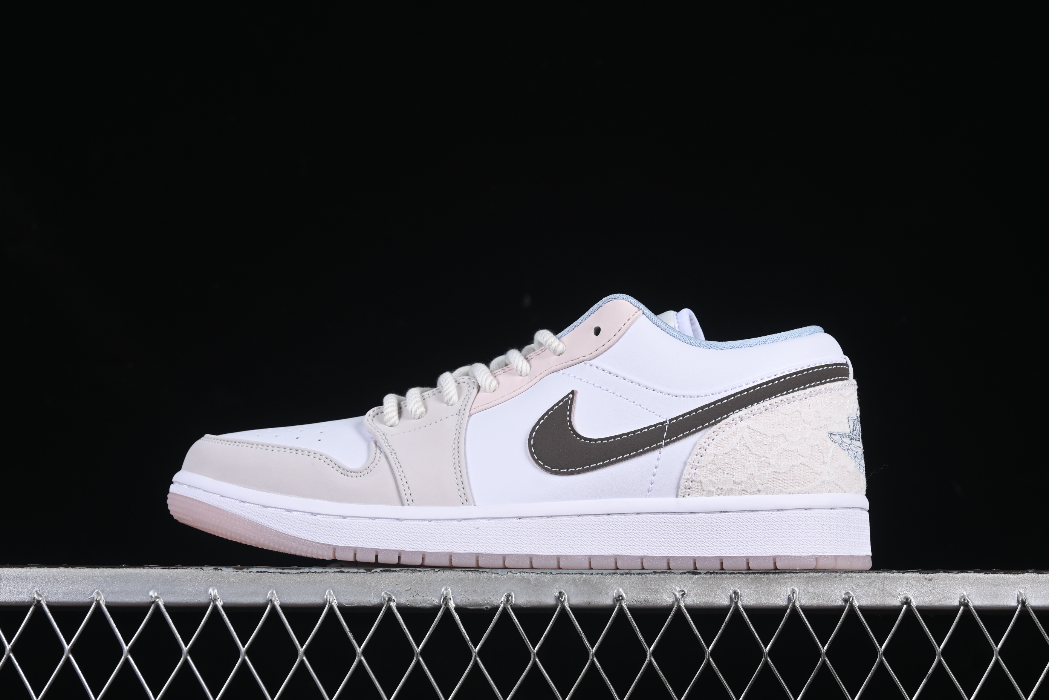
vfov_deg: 18.2
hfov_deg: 27.0
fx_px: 2185
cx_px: 524
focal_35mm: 75
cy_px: 350
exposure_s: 1/80
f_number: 8
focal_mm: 50
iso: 160
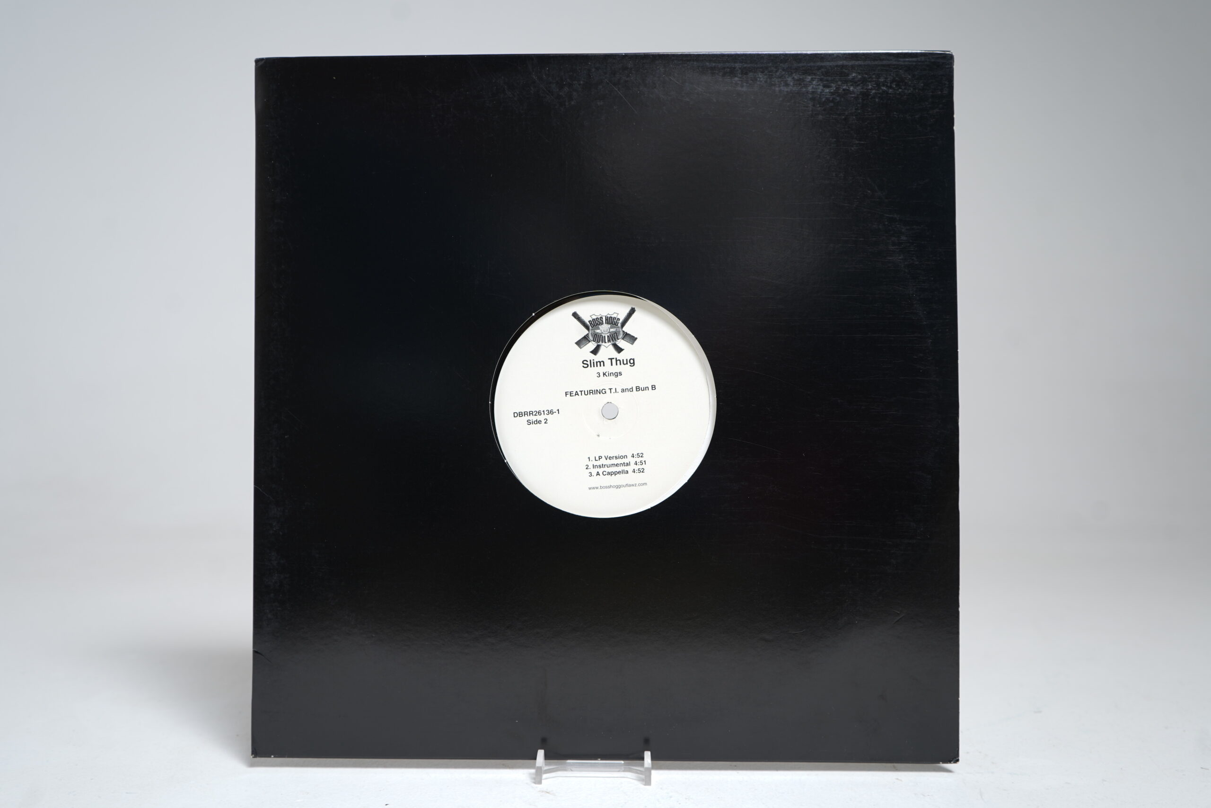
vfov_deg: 42.3
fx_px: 1043
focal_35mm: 31
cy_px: 404
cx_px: 606
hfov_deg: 60.3
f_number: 5
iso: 64
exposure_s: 1/3
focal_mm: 31
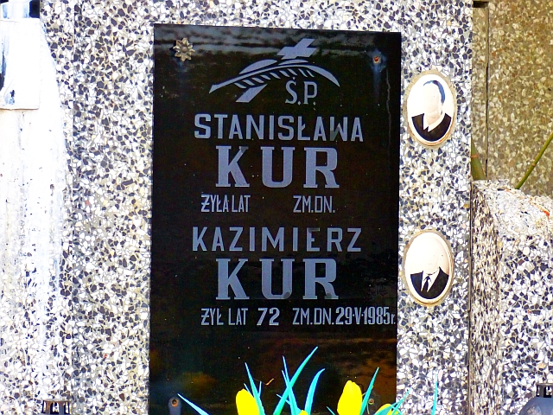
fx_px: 3067
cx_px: 276
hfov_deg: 10.3
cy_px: 208
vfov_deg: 7.7
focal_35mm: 192
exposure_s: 1/50
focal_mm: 34.5
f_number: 2.8
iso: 400
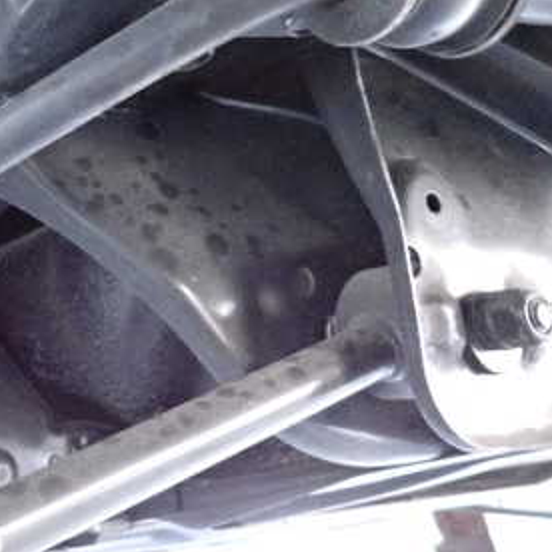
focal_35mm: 48
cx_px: -16
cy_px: 190
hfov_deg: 32.2
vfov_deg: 35.1
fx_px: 866
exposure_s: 1/125
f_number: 2
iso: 3200
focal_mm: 4.5
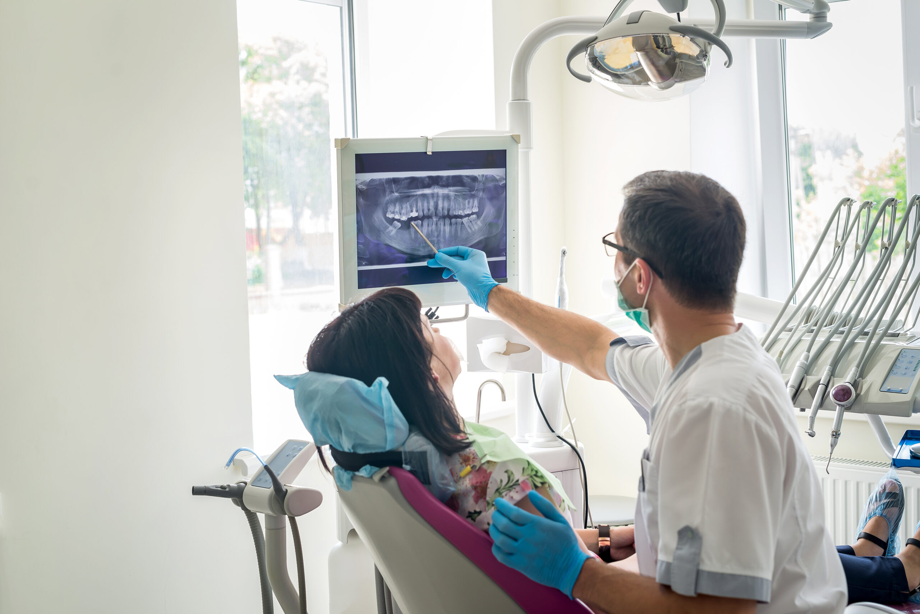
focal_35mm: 50
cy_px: 307
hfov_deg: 39.6
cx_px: 460
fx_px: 1278
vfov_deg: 27.0
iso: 400
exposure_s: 1/100
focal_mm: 50
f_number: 4
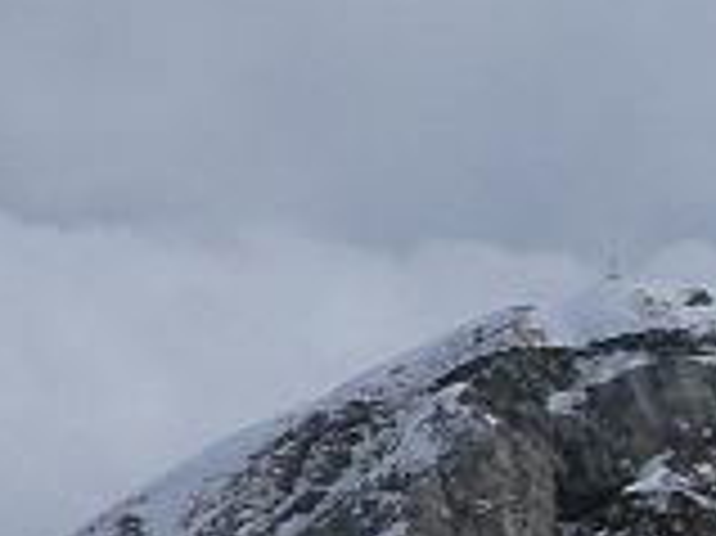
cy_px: 977
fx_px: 3948
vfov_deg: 7.5
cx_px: -1022
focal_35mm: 191
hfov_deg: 9.2
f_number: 4.4
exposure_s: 1/2000
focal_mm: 6.3
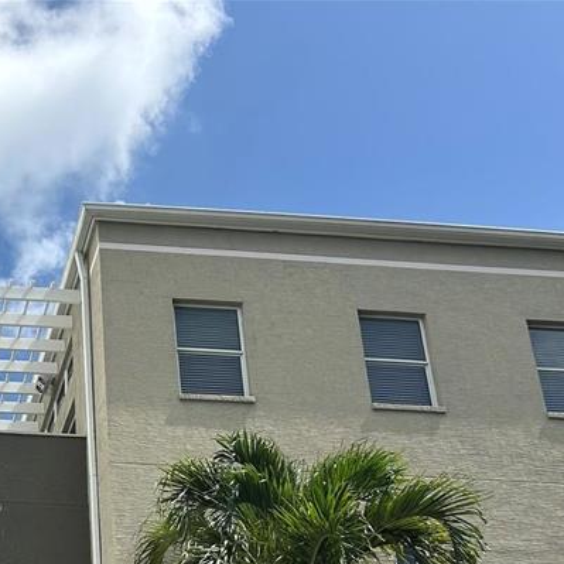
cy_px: 541
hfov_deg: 27.0
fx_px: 1088
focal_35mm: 59
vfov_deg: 27.7
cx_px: -35
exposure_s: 1/9434
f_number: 1.5
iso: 50
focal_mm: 5.7
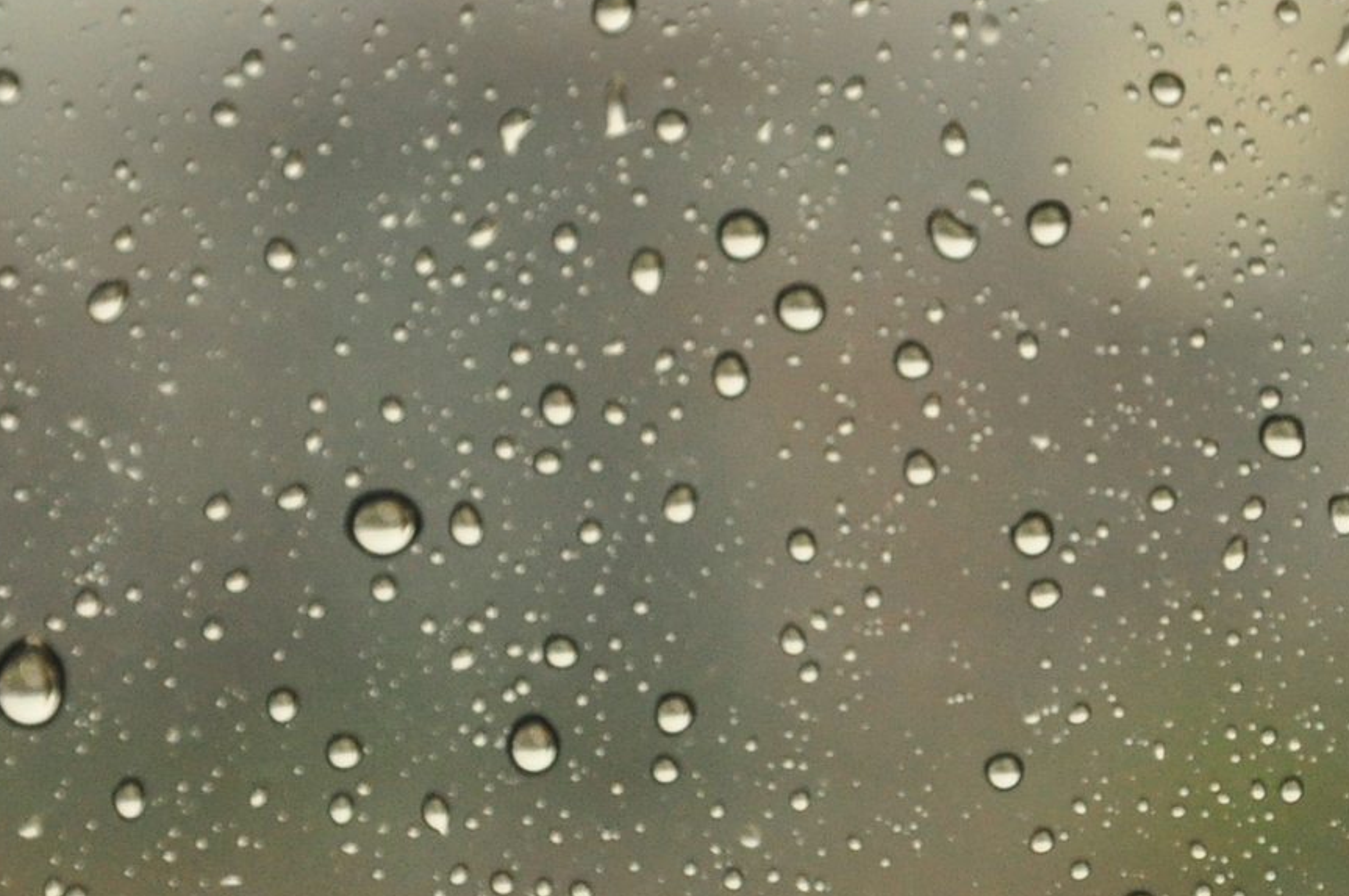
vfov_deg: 3.7
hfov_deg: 5.6
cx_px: 1186
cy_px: 702
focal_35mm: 369
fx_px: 13826
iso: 800
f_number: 5.6
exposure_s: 1/250
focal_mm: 85
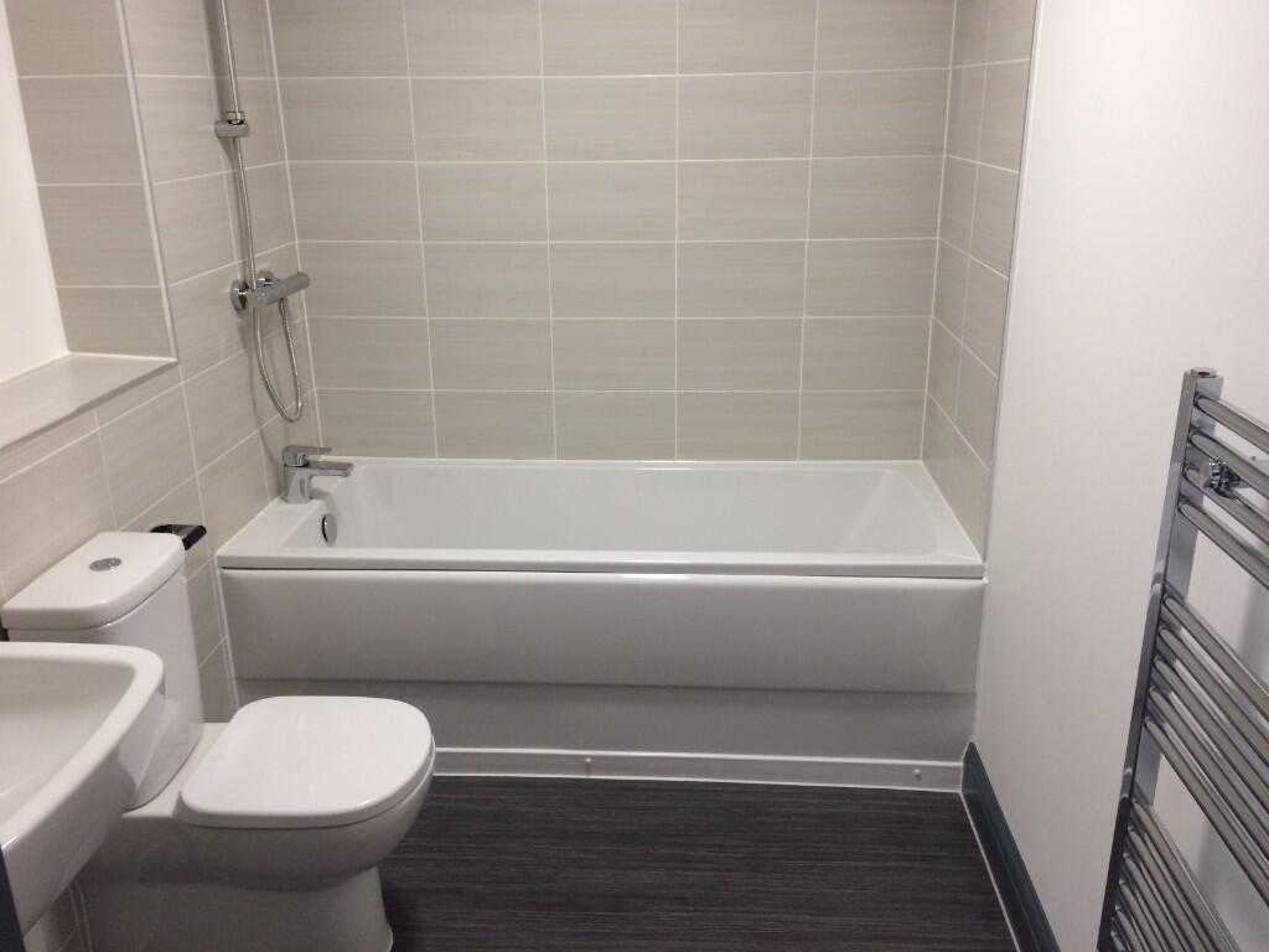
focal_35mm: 29
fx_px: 1063
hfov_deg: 61.7
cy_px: 476
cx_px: 634
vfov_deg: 48.2
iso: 64
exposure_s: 1/33
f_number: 2.2
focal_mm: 4.15
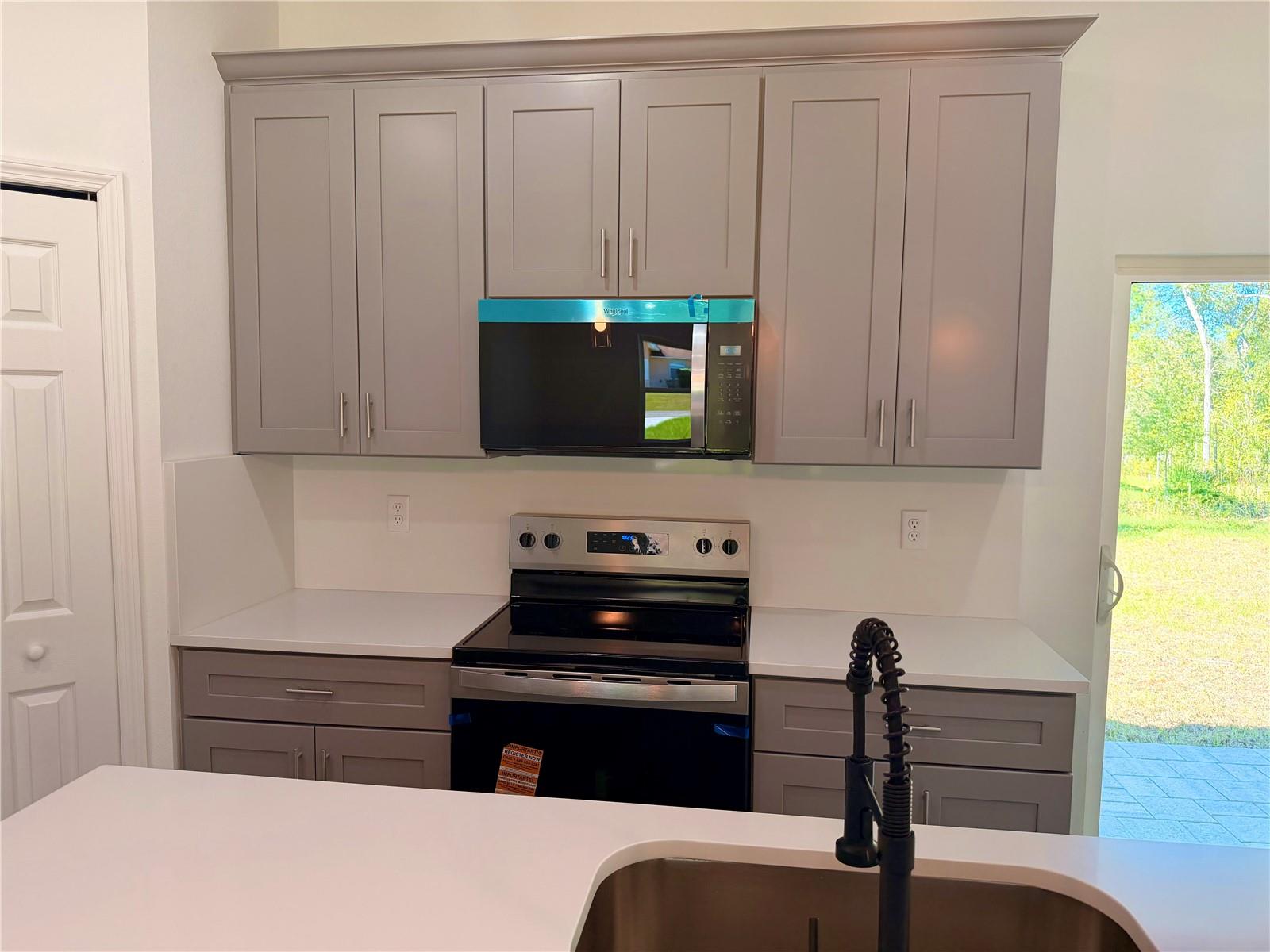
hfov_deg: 71.6
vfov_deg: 56.8
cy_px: 476
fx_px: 881
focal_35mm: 24
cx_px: 635
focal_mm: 6.76
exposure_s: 1/224
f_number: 1.78
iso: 200
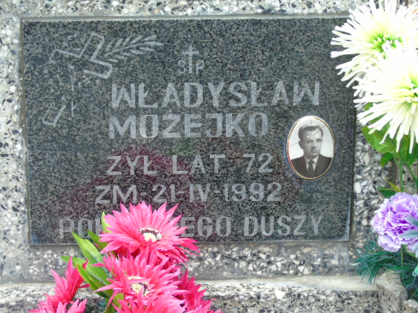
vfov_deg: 12.0
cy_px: 156
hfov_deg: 15.9
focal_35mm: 124
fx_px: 1497
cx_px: 209
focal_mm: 22
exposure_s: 1/60
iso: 80
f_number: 4.6
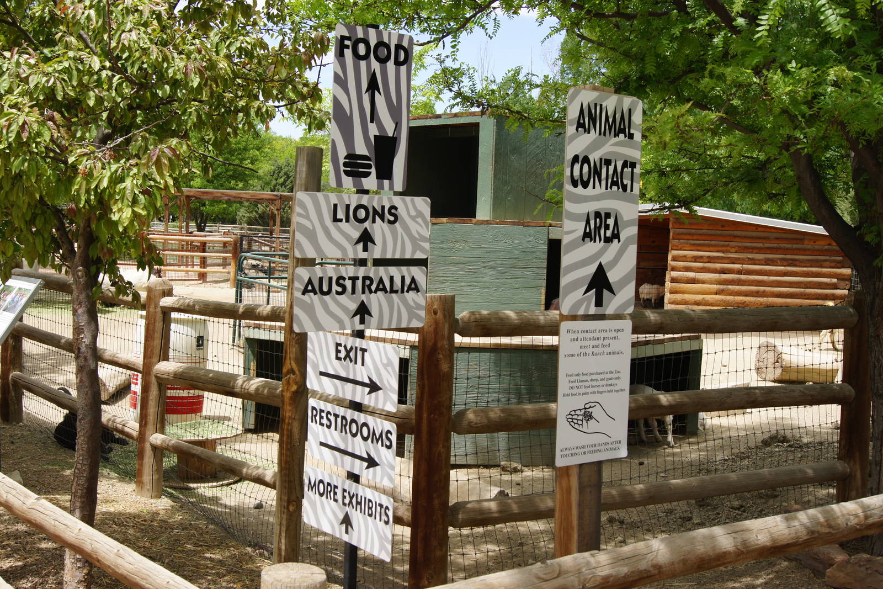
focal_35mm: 42
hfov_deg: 46.4
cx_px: 442
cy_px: 294
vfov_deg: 31.9
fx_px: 1030
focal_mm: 28
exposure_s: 1/250
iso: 200
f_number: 9
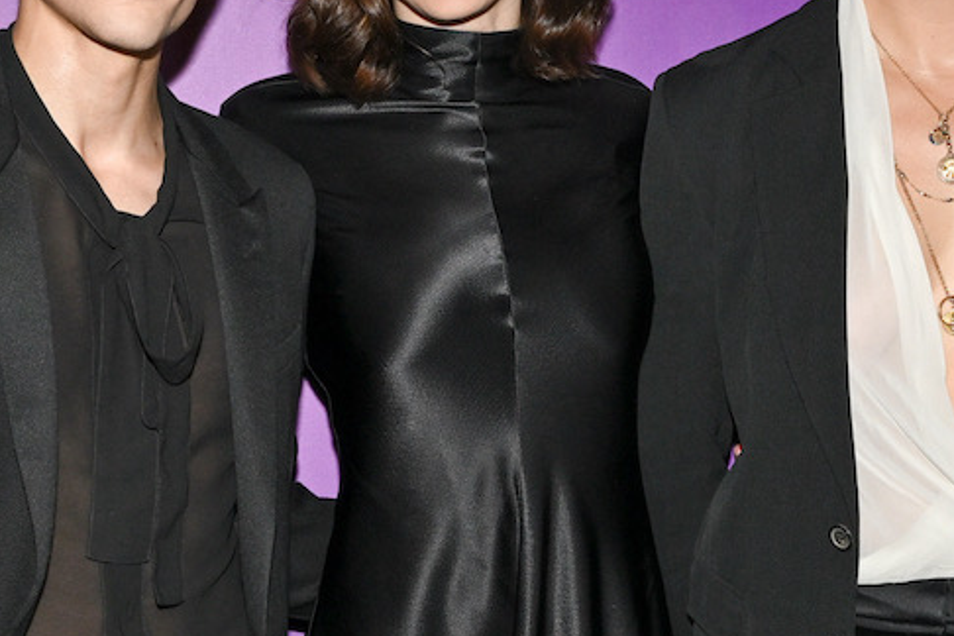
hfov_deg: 27.1
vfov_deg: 18.4
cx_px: 671
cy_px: 420
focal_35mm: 74
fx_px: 1961
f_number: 5.6
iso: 640
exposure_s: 1/200
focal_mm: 24
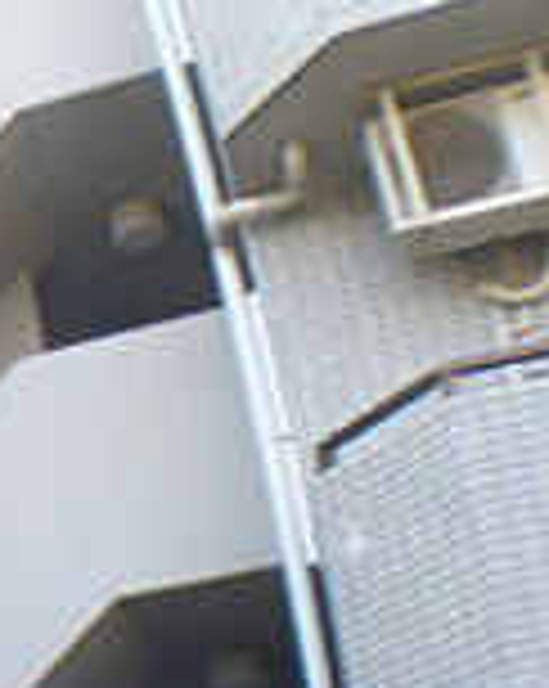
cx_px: -738
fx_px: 2666
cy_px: 571
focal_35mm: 131
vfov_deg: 14.6
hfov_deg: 10.3
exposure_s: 1/80
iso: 100
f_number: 2.9
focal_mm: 5.7
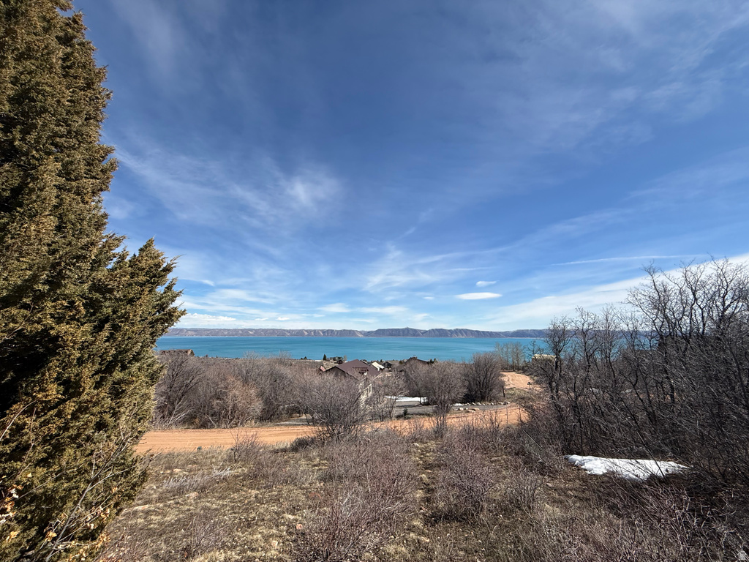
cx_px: 374
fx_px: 303
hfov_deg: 102.1
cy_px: 281
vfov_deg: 85.7
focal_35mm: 14
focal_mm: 2.22
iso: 50
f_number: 2.2
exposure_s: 1/3663
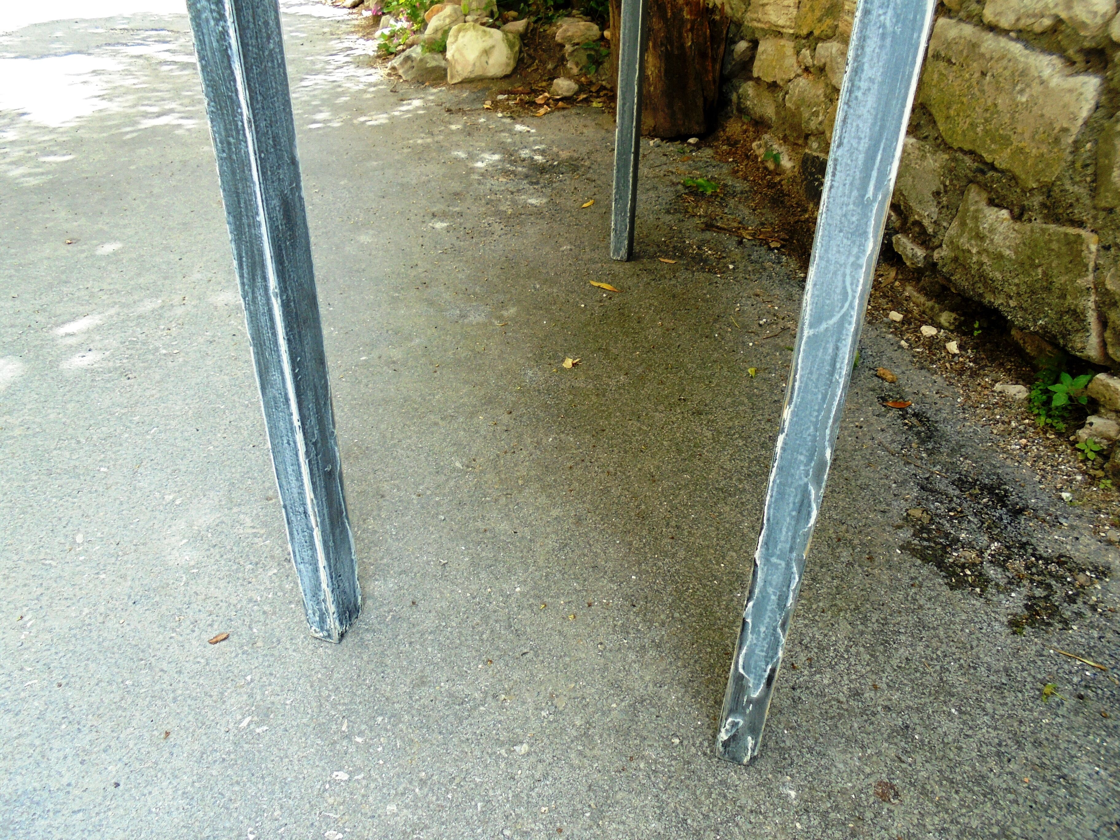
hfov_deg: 67.3
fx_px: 841
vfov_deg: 53.1
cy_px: 420
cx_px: 560
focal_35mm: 26
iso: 100
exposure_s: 1/100
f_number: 3.5
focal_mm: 4.6
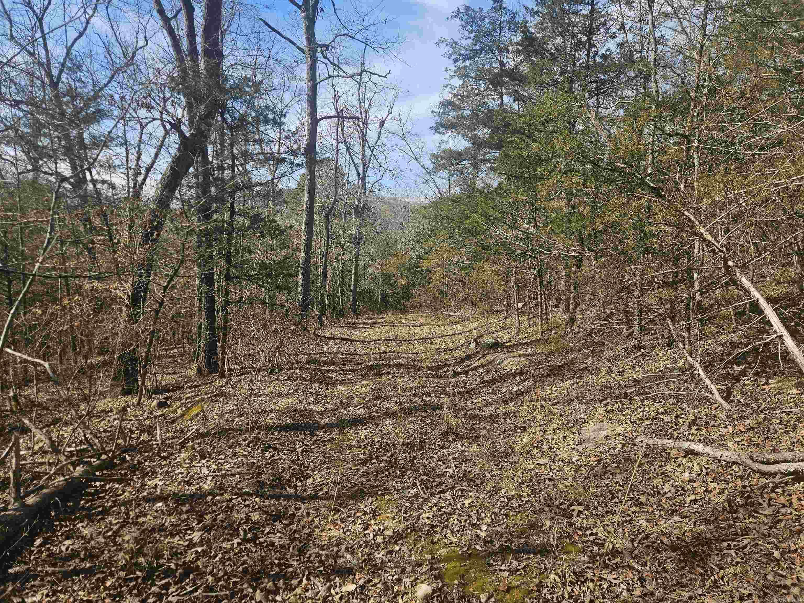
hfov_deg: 73.9
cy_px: 302
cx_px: 402
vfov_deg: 58.9
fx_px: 534
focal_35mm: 23
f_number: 1.8
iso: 40
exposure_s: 1/1343
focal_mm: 5.4
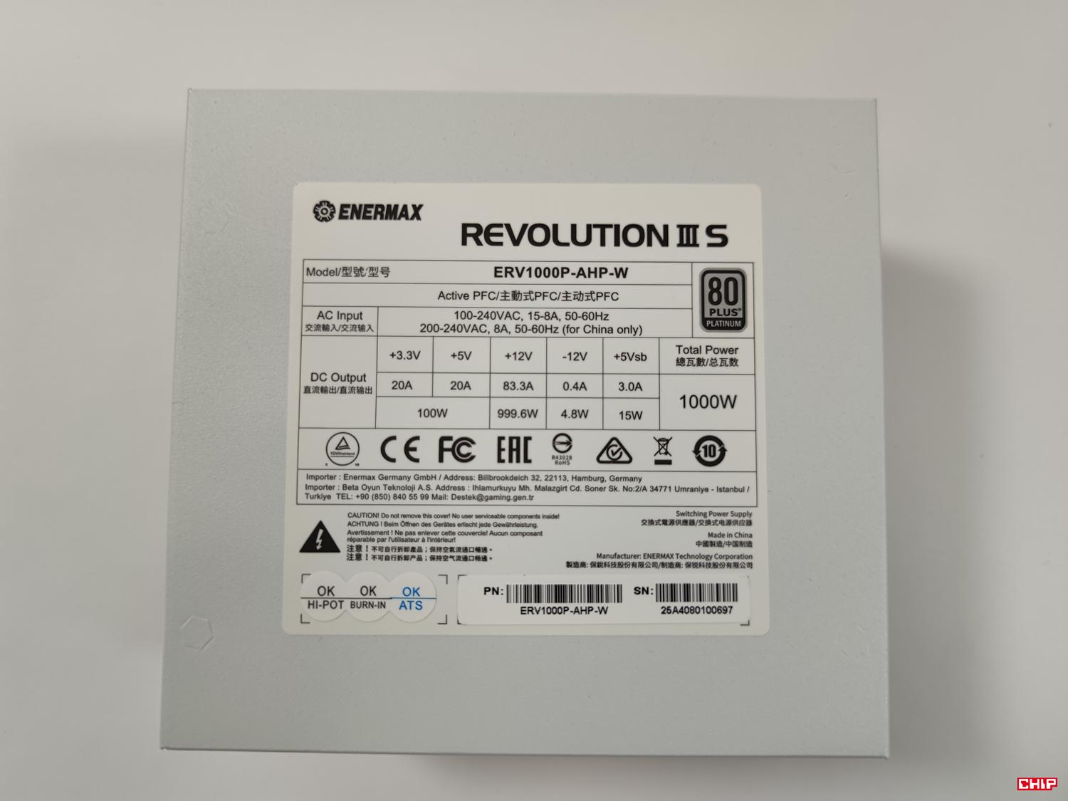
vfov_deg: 54.9
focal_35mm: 25
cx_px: 534
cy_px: 400
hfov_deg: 69.4
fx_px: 771
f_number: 1.85
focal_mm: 6.78
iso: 50
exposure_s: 1/115
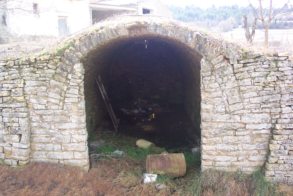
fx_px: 309
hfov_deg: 50.7
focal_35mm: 38
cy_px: 98
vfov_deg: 35.1
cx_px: 146
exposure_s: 1/250
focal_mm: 8
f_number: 2.8
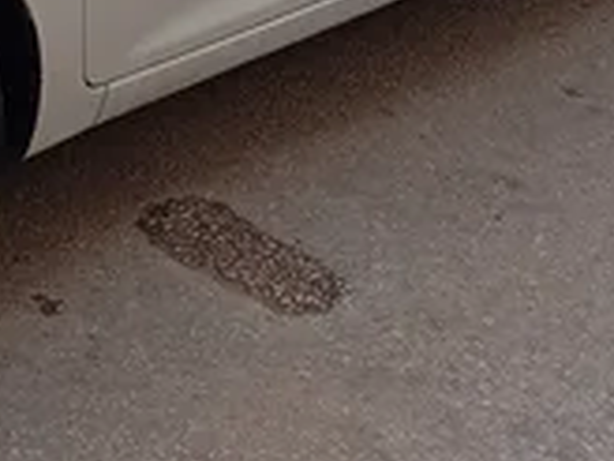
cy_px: -139
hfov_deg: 17.2
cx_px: -120
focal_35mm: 109
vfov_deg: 13.1
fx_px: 1933
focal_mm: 4.22
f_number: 1.8
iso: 212
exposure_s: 1/100
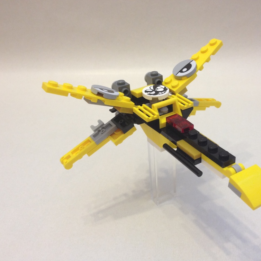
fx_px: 358
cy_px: 132
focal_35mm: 42
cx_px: 161
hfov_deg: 39.8
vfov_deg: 40.0
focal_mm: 4.28
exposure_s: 1/20
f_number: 2.4
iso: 125
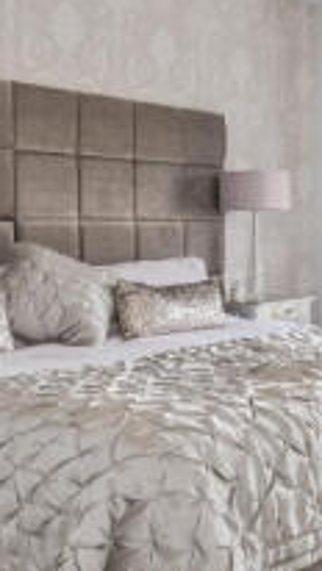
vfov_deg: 41.3
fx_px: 758
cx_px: 500
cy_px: 287
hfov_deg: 20.2
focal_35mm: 50
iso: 100
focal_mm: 15
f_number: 8
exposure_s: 1/8
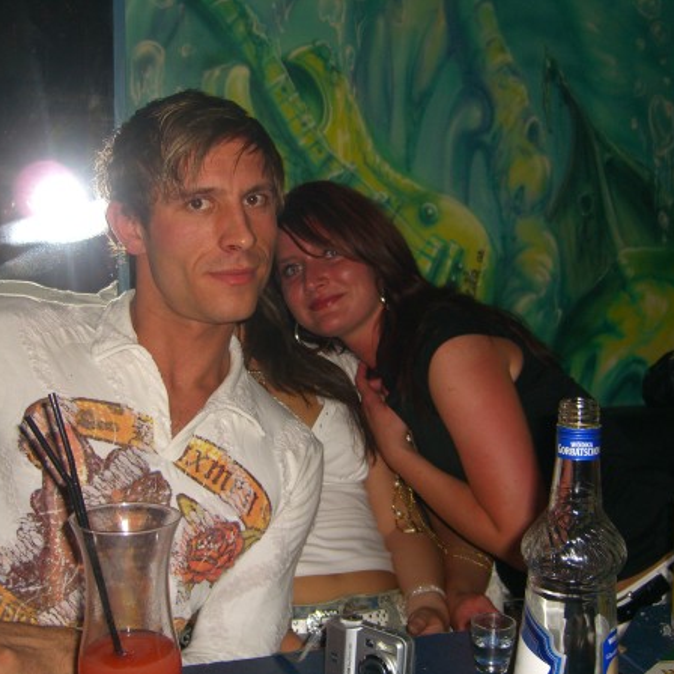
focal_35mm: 45
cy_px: 337
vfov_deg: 37.6
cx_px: 299
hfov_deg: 37.5
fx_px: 991
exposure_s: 1/60
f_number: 2.8
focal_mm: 7.9
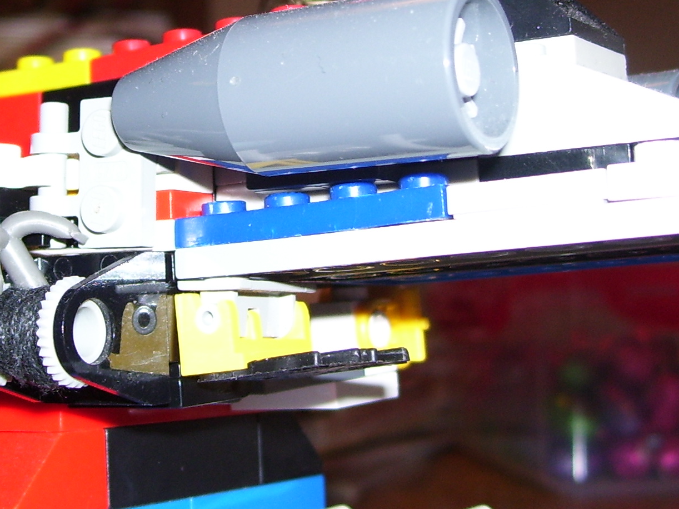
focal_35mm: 78
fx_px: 1530
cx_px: 198
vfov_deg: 18.7
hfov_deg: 24.8
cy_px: 102
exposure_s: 1/60
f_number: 2.7
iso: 80
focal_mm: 6
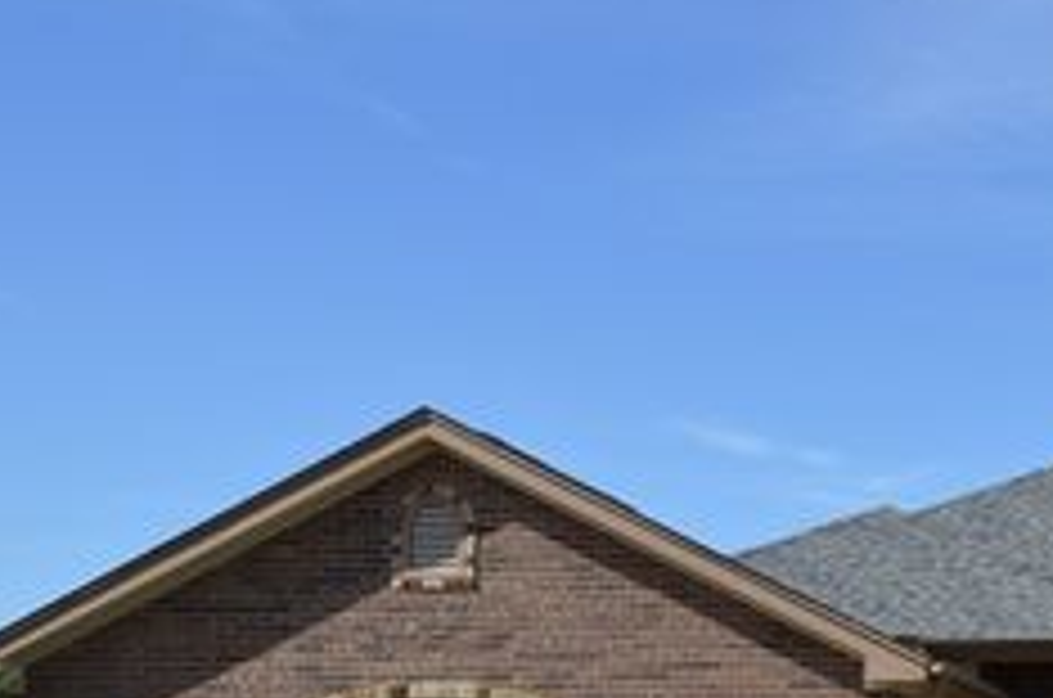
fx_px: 2248
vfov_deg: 17.4
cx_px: 945
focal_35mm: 77
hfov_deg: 25.6
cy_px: 644
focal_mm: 24
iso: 100
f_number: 8
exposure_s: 1/250
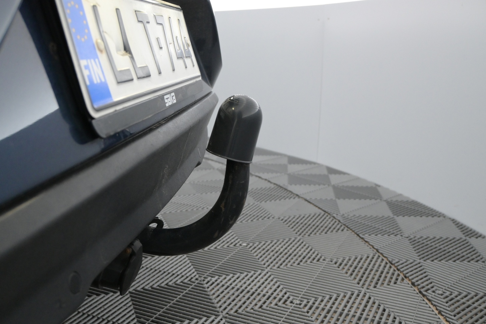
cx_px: 243
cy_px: 162
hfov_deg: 52.2
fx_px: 496
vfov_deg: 36.2
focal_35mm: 37
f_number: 5
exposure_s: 1/100
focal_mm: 24.5
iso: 2500
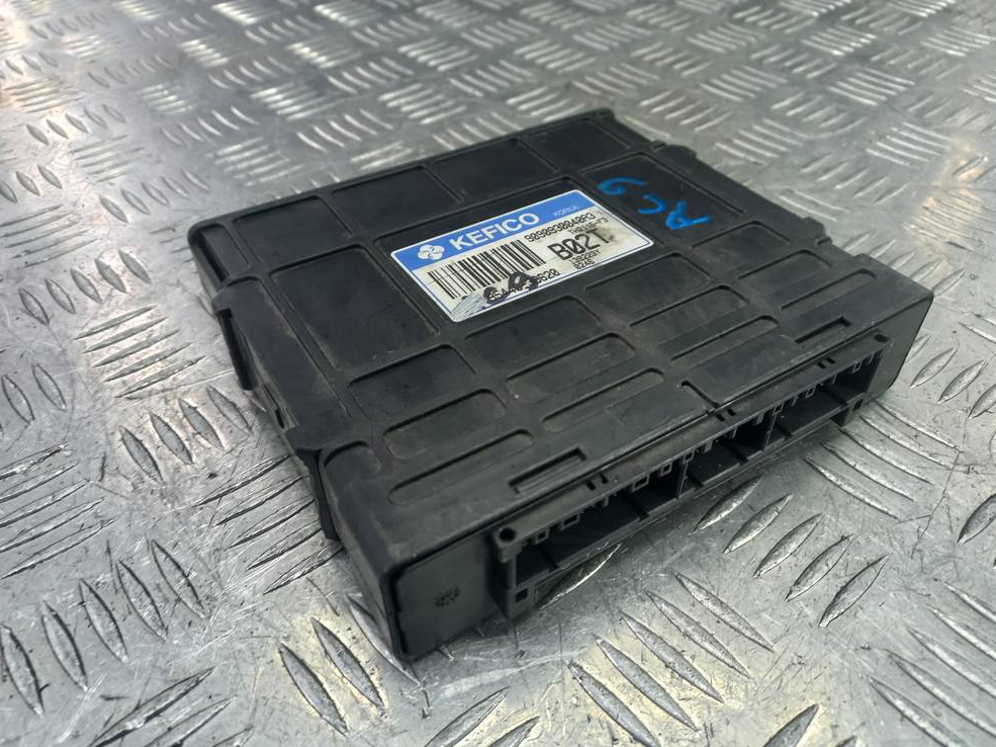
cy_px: 376
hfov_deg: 67.3
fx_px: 748
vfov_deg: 53.0
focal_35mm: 26
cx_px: 506
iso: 64
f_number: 1.8
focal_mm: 4.6
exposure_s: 1/50
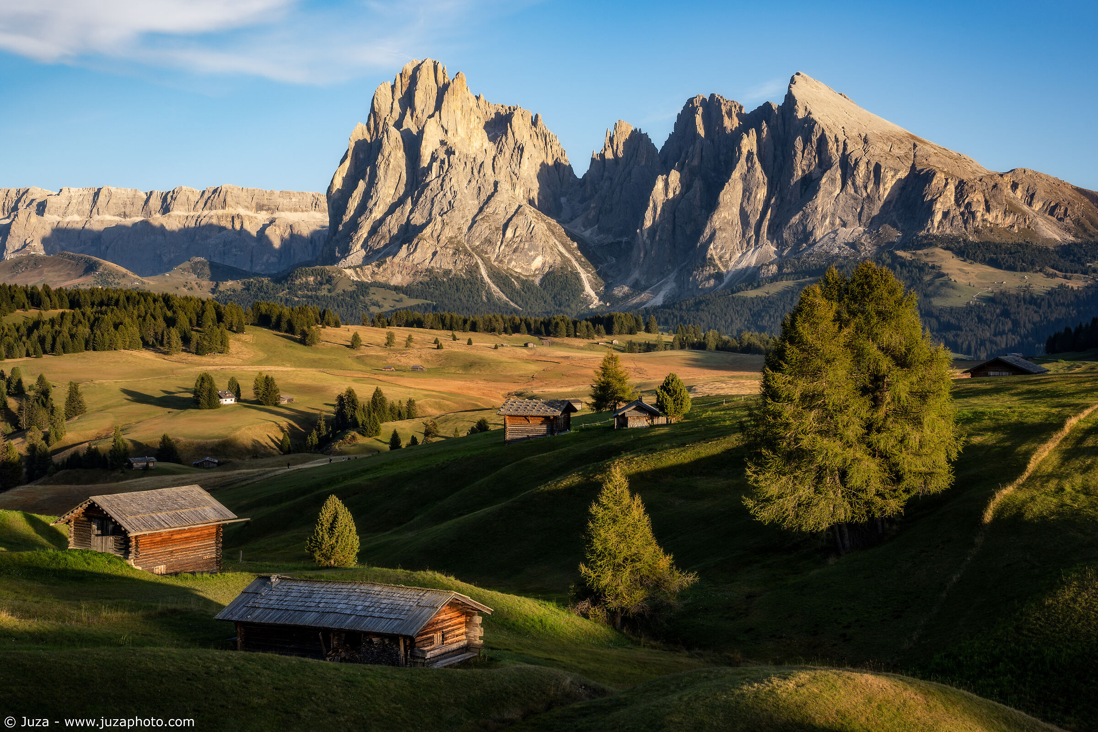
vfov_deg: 30.5
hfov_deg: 44.5
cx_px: 549
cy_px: 366
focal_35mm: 44
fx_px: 1342
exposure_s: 1/60
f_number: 11
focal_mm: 44
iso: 100
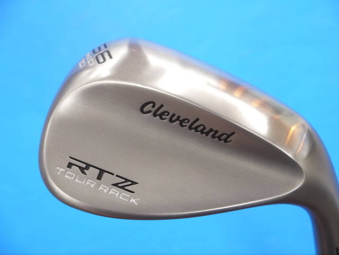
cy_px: 128
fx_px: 823
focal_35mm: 84
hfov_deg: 23.3
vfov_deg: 17.6
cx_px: 170
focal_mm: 42
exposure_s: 1/80
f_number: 5.6
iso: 800
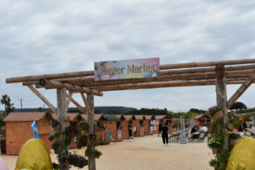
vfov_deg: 24.4
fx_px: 390
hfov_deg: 36.2
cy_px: 127
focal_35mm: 55
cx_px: 133
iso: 280
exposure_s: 1/500
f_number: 11
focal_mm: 20
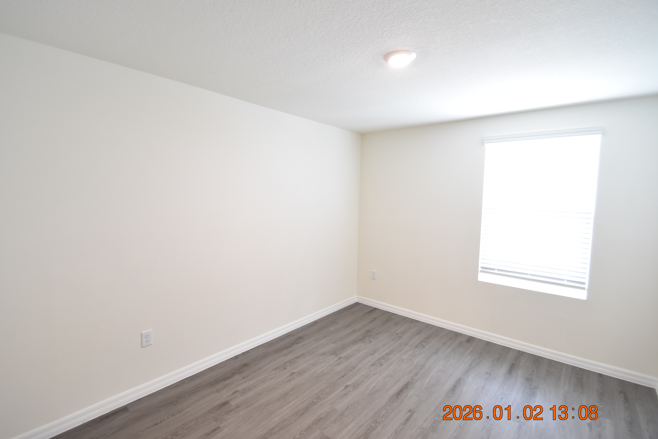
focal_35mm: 16
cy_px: 214
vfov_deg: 73.7
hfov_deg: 96.7
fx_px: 292
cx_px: 314
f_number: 3.5
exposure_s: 1/30
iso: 800
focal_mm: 10
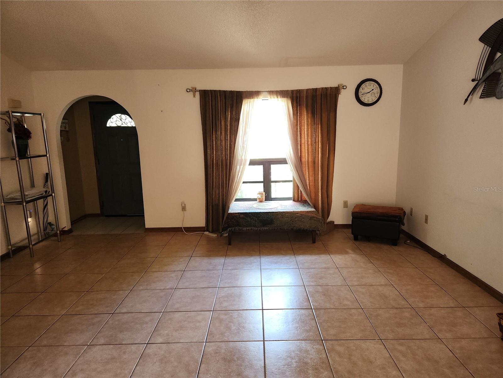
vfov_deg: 58.9
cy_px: 189
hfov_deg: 73.9
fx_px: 334
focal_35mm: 23
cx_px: 252
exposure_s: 1/40
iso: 100
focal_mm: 5.4
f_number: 1.8
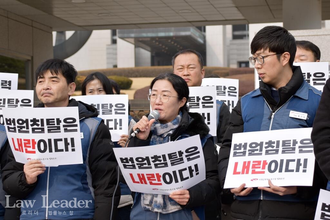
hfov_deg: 28.1
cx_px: 165
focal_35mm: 72
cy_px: 110
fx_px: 660
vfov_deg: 18.9
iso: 125
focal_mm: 48
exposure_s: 1/640
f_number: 4.8
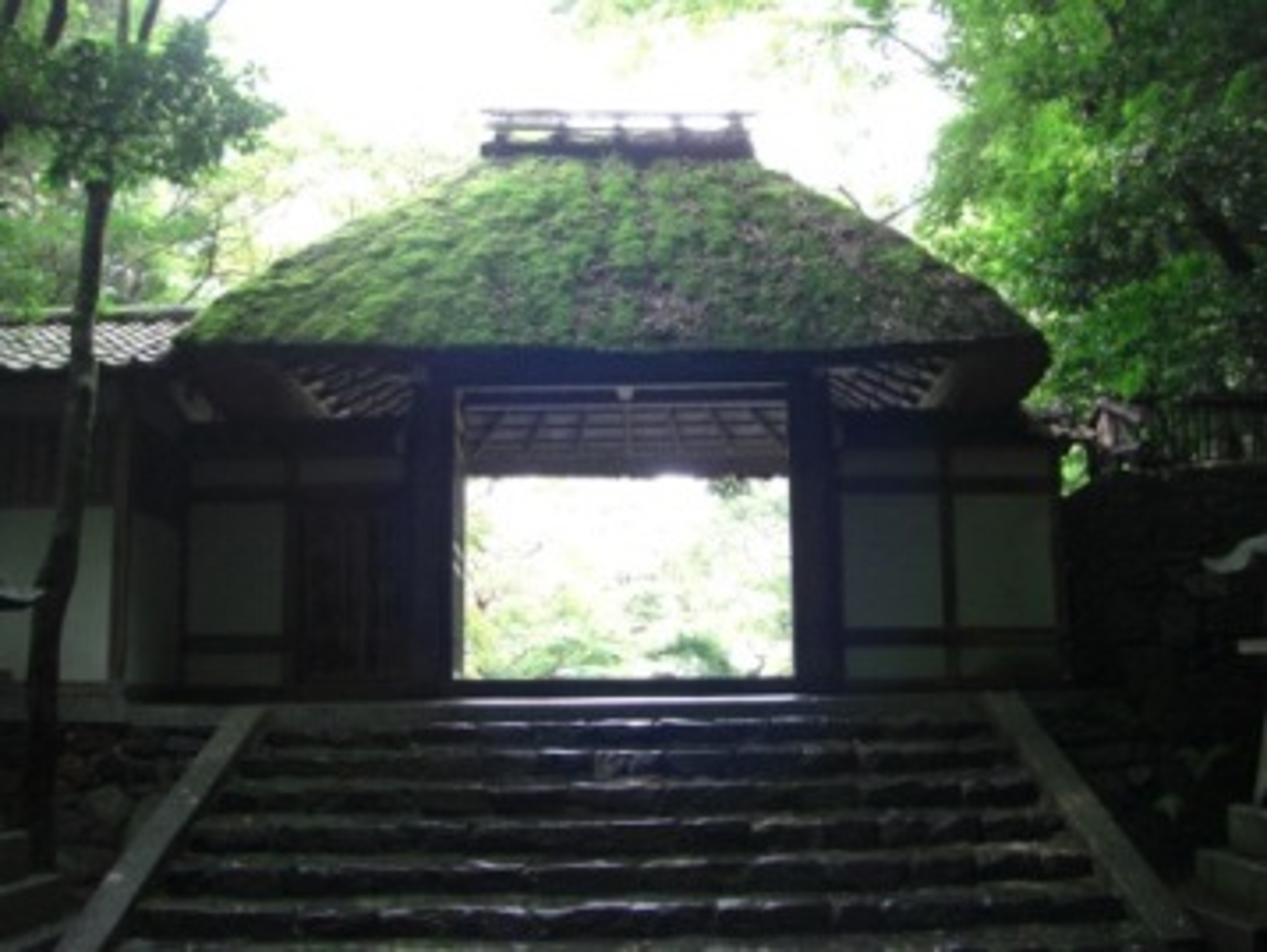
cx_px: 634
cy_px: 476
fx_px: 1392
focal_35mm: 38
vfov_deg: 37.8
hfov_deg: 48.9
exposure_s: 1/40
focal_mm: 6.3
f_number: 3.4
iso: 200
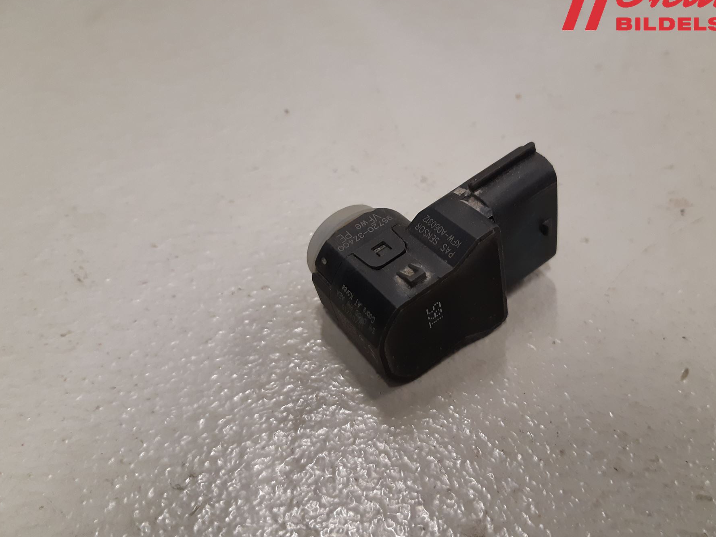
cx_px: 397
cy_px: 272
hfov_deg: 59.8
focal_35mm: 30
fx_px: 620
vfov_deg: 46.8
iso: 160
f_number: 1.7
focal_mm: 3.93
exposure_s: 1/50
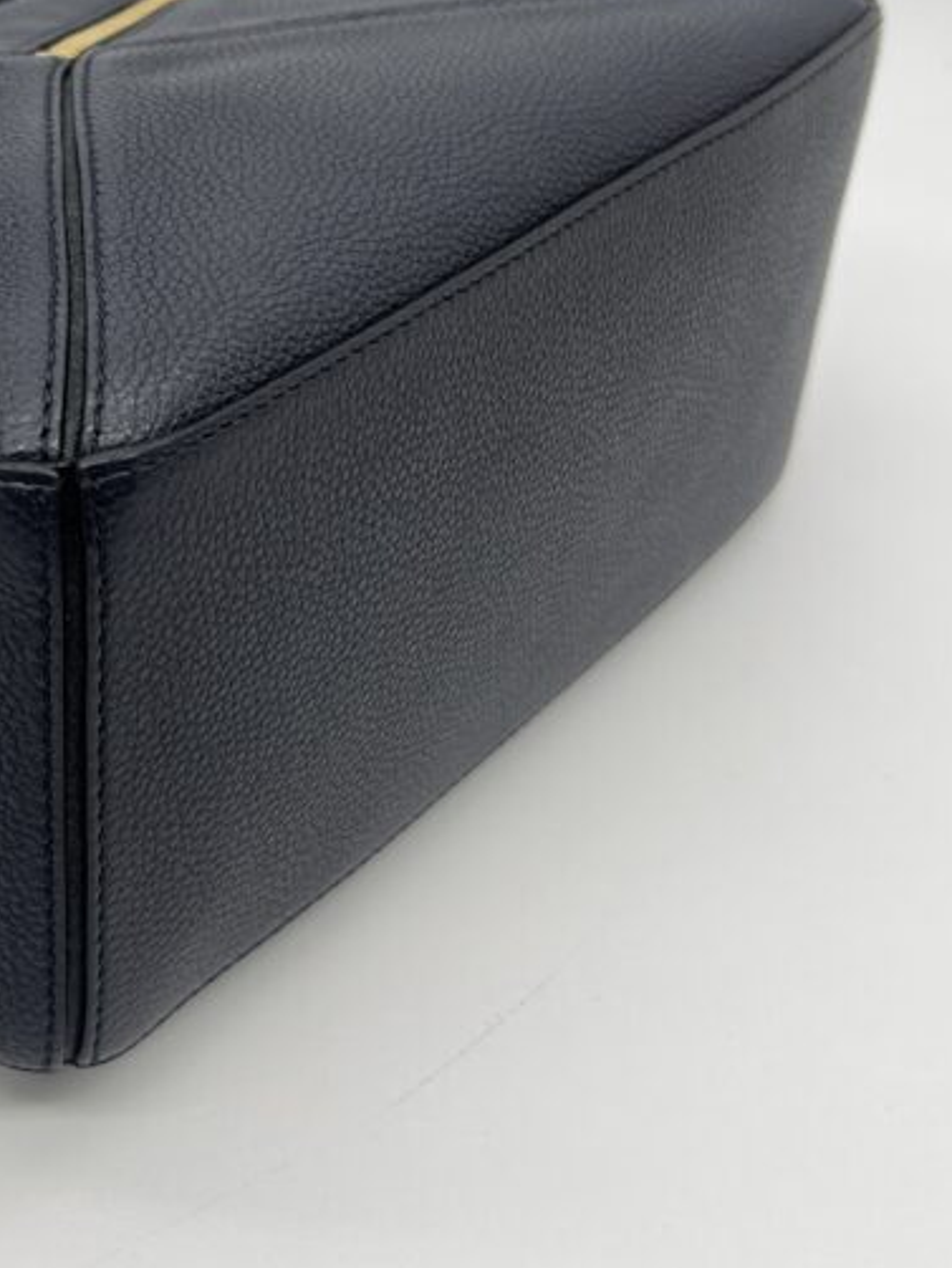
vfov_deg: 35.8
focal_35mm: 53
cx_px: 56
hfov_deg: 26.4
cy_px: 419
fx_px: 1942
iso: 32
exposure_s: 1/129
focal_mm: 5.7
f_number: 1.5
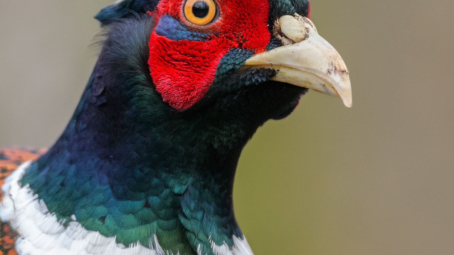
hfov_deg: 1.6
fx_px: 16432
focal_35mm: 1365
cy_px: 136
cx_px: 210
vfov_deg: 0.9
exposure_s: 1/400
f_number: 6.3
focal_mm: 600
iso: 3600
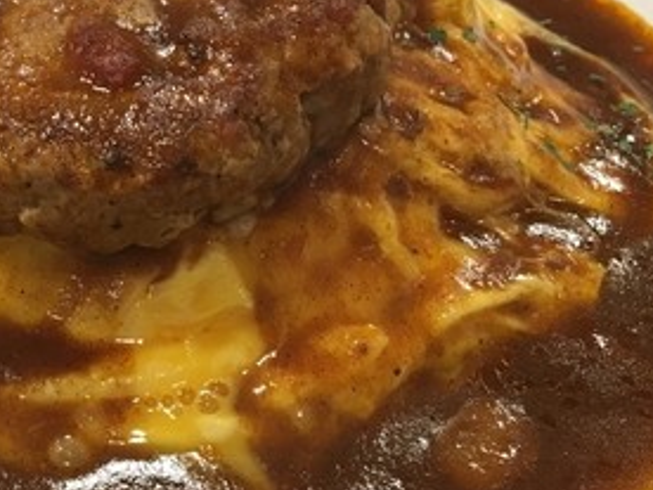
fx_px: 1188
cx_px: 76
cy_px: 170
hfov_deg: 29.6
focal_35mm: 63
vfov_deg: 23.2
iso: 125
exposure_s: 1/30
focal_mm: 4.15
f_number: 2.2
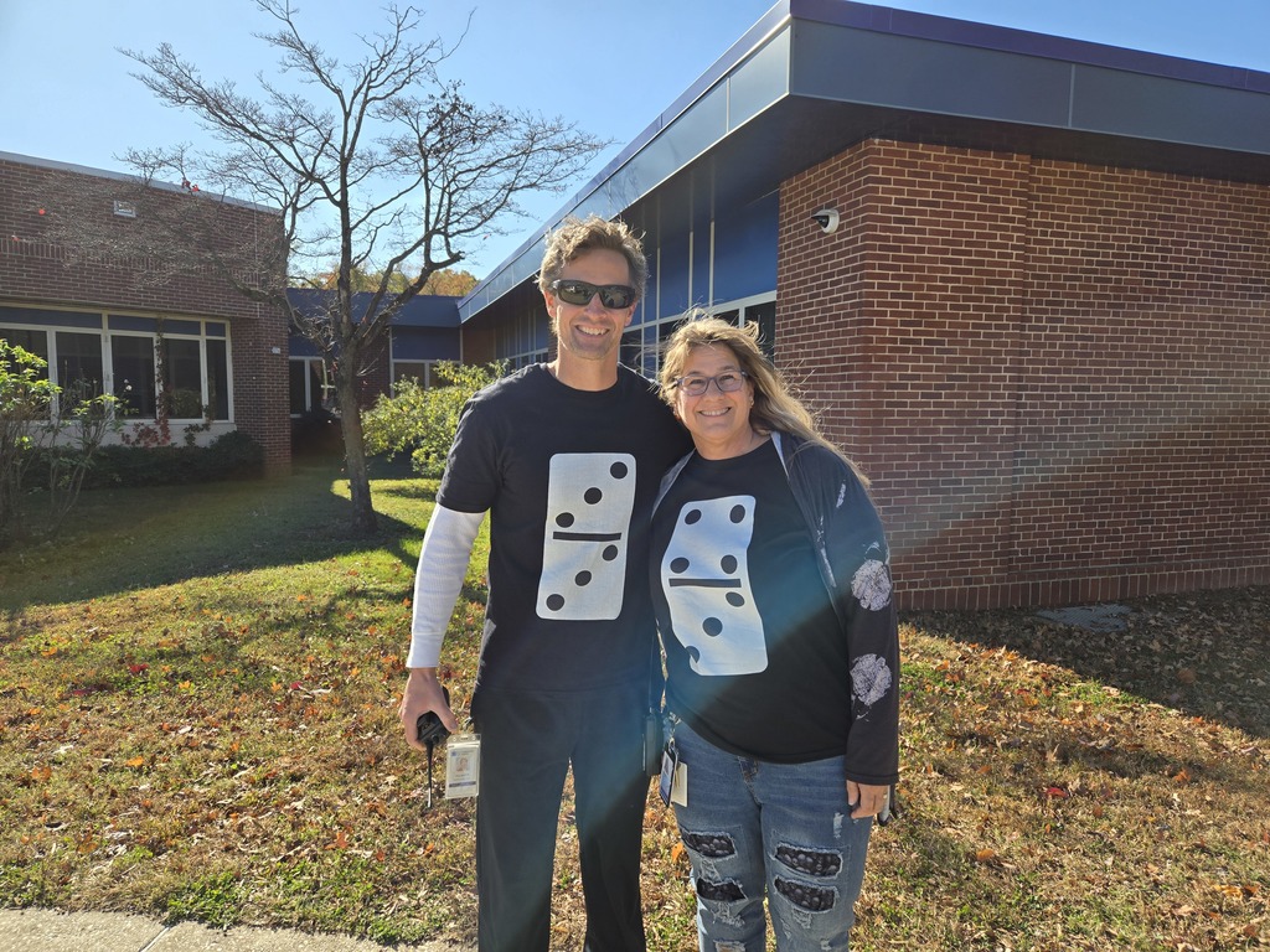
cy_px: 476
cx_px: 635
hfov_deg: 73.9
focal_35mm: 23
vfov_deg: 58.9
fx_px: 844
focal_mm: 5.4
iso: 25
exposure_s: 1/1293
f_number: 1.8
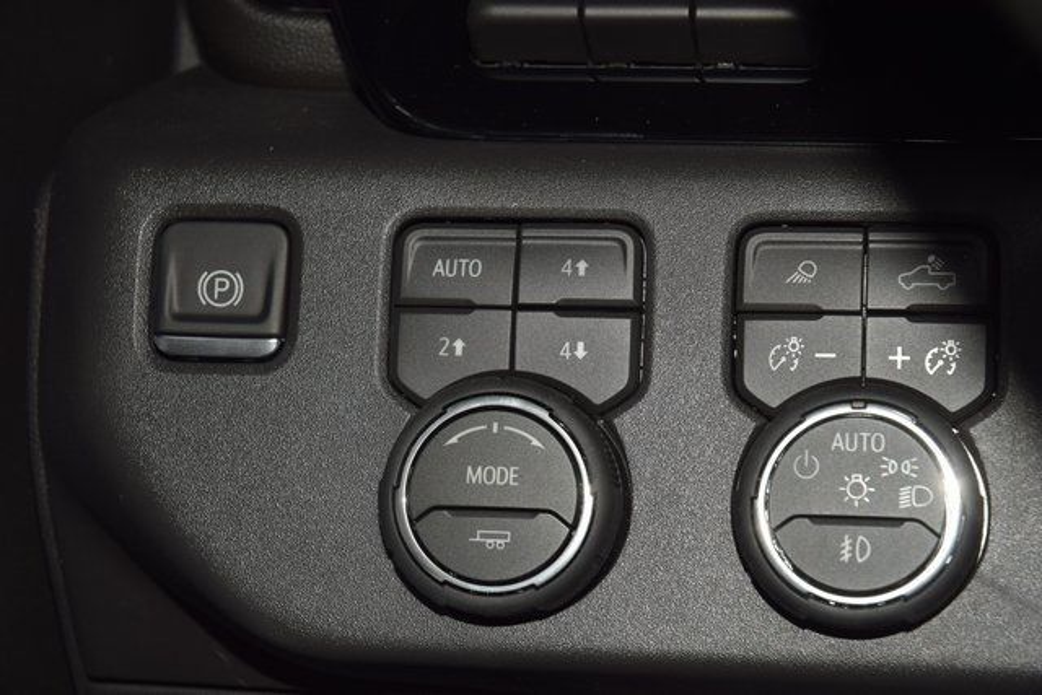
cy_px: 348
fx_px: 3040
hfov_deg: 19.5
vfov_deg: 13.0
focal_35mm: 105
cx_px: 521
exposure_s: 1/125
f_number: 8
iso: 100
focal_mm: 70
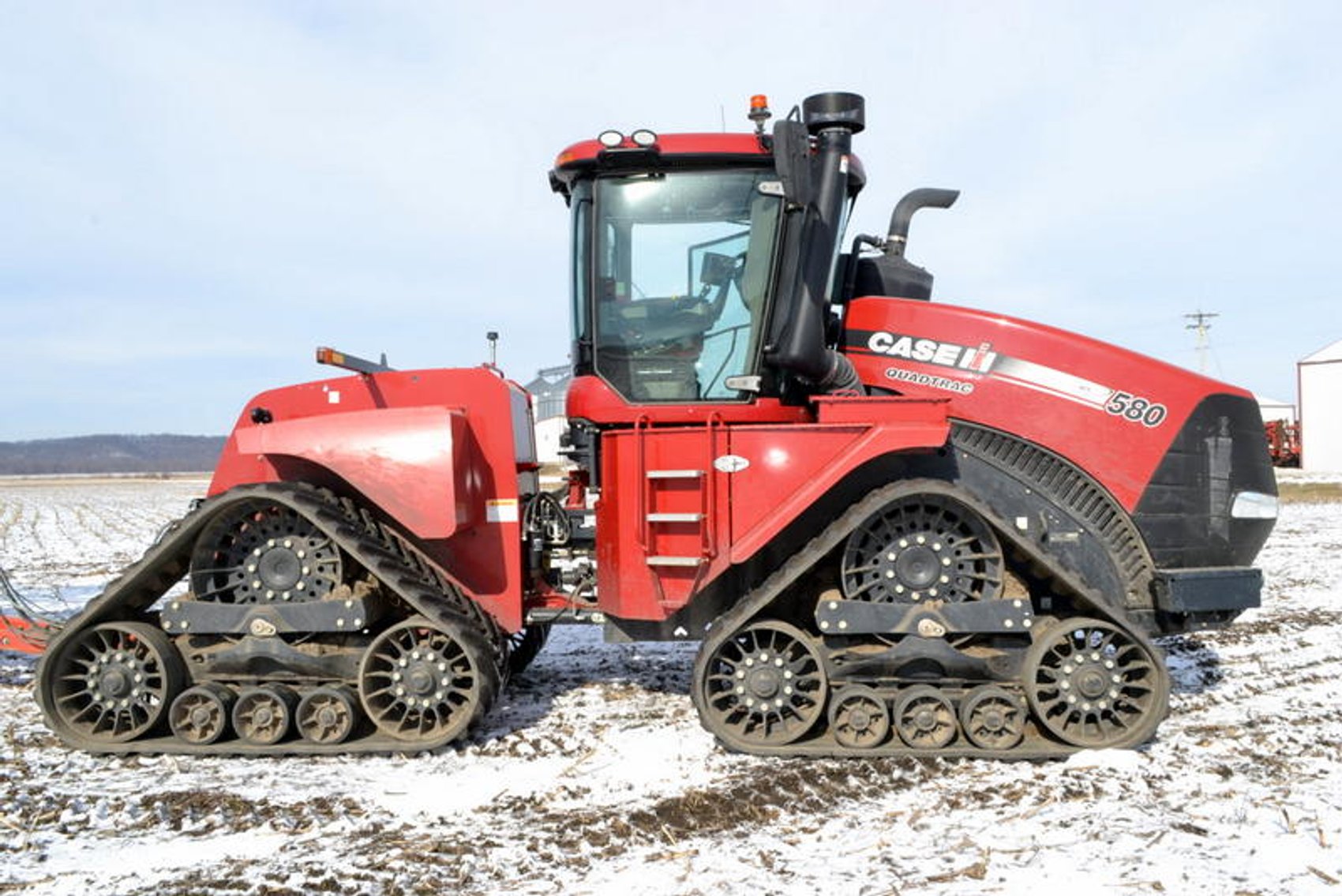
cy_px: 448
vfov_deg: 40.0
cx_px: 671
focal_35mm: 33
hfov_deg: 57.2
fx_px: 1231
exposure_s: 1/200
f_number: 18
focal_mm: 22
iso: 400
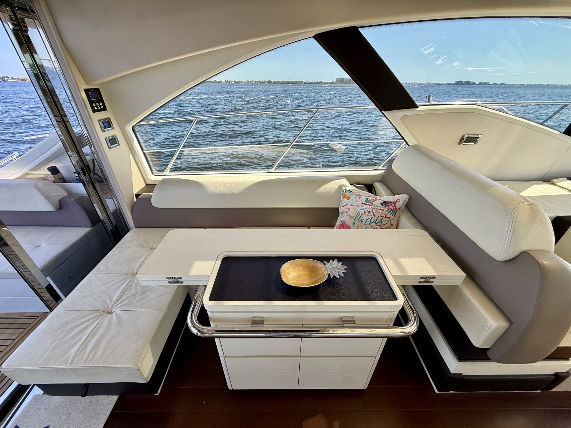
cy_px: 214
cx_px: 286
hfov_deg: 102.1
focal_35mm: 14
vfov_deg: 85.7
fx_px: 231
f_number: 2.2
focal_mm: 2.22
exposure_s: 1/251
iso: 64
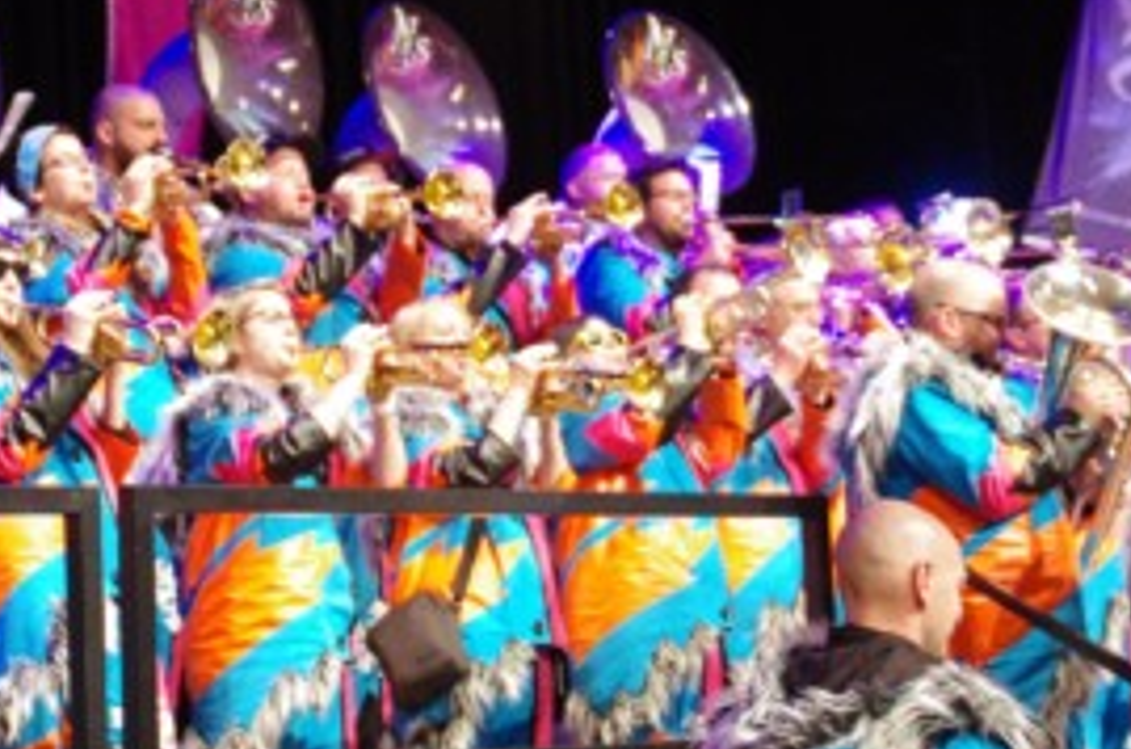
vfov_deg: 10.2
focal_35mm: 134
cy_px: 166
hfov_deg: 15.3
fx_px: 4200
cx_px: 593
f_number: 4.5
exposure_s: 1/30
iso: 3200
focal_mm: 48
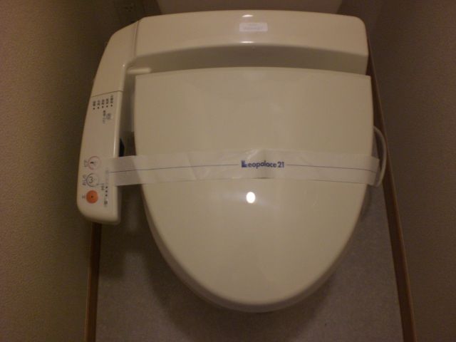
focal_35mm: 38
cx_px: 228
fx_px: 501
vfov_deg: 37.7
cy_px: 171
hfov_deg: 49.0
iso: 200
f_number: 3.1
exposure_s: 1/30
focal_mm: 6.3
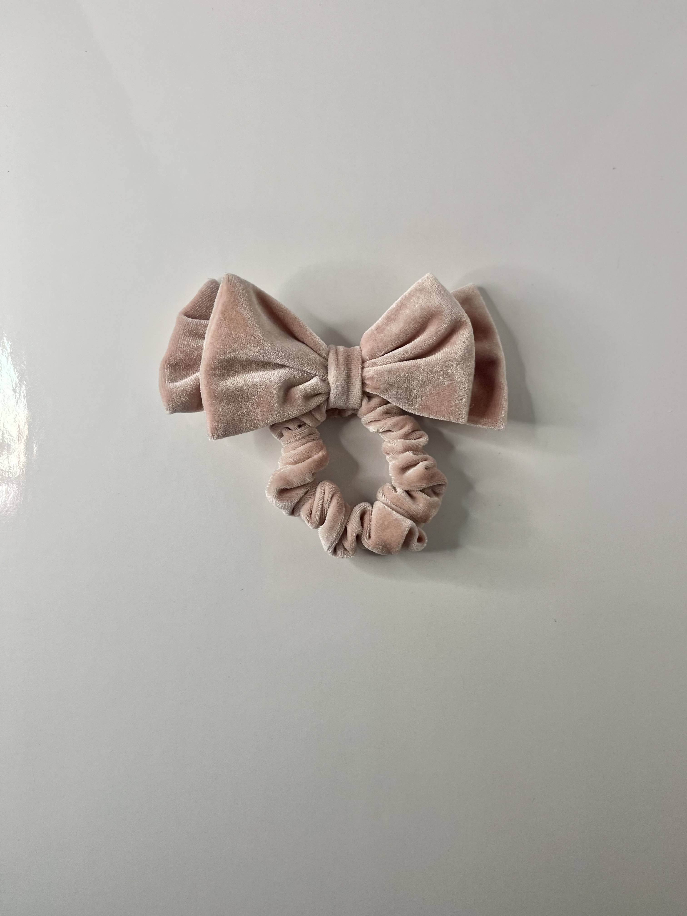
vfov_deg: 67.3
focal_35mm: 26
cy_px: 458
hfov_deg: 53.1
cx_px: 344
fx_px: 688
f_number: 1.6
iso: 80
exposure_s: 1/120
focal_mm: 5.1
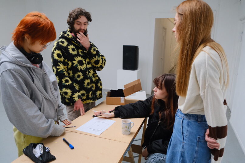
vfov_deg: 47.9
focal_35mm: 27
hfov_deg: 67.4
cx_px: 122
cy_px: 82
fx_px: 184
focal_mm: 18
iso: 3200
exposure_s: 1/950
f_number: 4
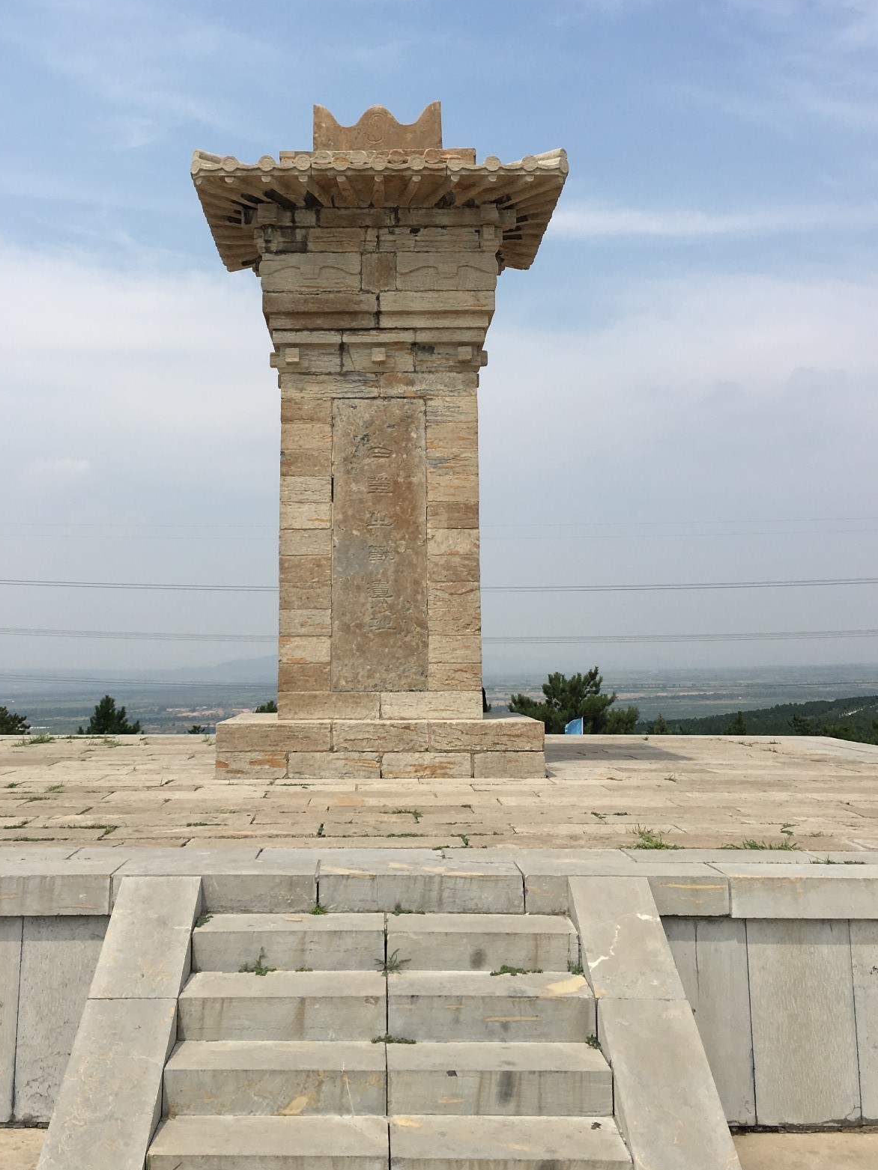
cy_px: 421
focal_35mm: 38
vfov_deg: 48.4
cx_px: 363
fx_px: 1285
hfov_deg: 37.6
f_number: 2.2
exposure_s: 1/2564
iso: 25
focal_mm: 4.15
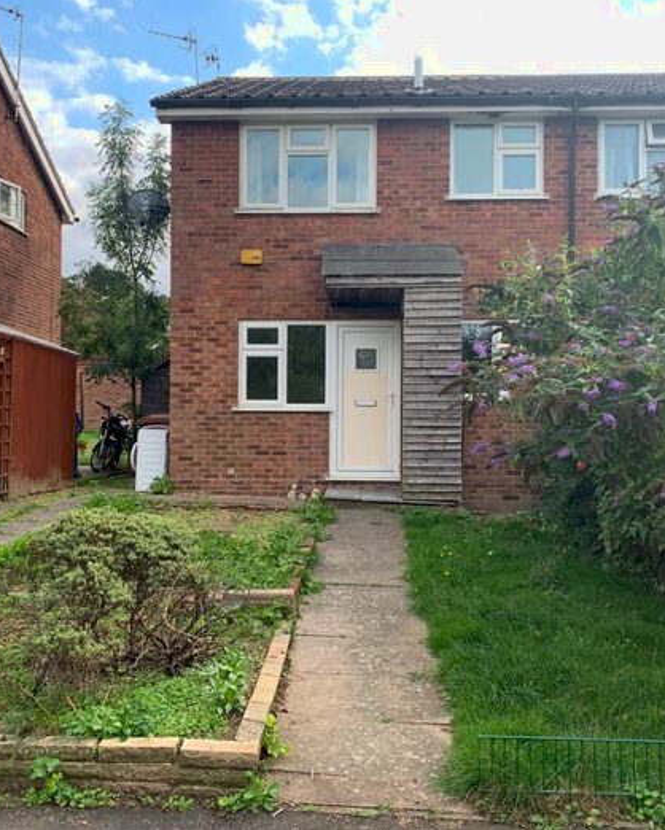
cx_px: 310
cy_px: 414
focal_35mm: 34
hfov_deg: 43.4
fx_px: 836
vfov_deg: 52.8
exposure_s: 1/448
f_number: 1.8
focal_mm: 4.25
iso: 25
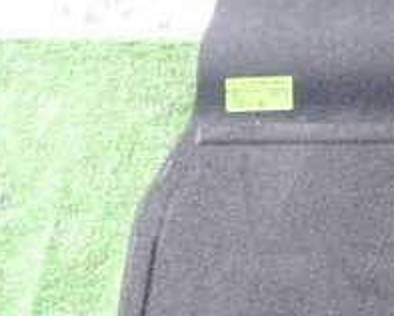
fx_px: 1109
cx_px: 542
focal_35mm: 95
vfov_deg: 16.1
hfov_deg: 18.4
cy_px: 254
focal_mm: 5.79
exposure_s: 1/60
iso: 100
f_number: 3.2
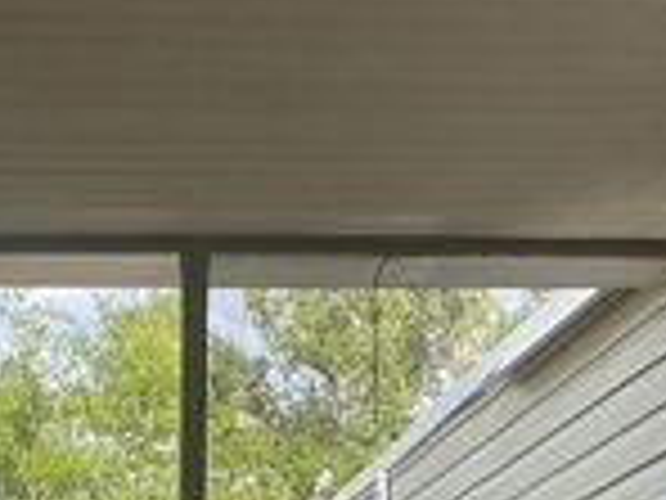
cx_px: 482
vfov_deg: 10.9
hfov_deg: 15.7
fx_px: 2405
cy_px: 973
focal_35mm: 125
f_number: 1.8
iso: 25
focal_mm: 3
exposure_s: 1/324
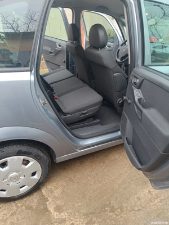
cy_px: 112
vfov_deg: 71.6
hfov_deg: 56.8
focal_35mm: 24
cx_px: 84
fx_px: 156
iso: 477
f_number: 1.88
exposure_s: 1/101
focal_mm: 5.59
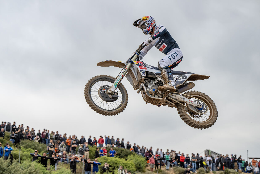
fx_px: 506
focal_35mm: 70
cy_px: 87
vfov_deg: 19.5
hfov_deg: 28.8
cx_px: 130
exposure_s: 1/1000
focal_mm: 70
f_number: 5.6
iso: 500
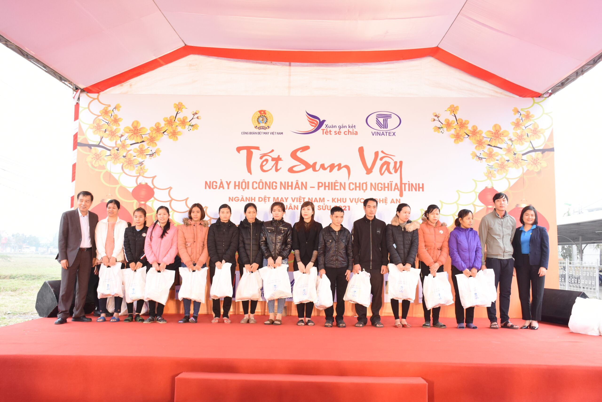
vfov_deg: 38.4
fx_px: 577
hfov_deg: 55.1
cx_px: 301
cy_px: 201
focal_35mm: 34
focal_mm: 23
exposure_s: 1/160
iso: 1250
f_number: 7.1
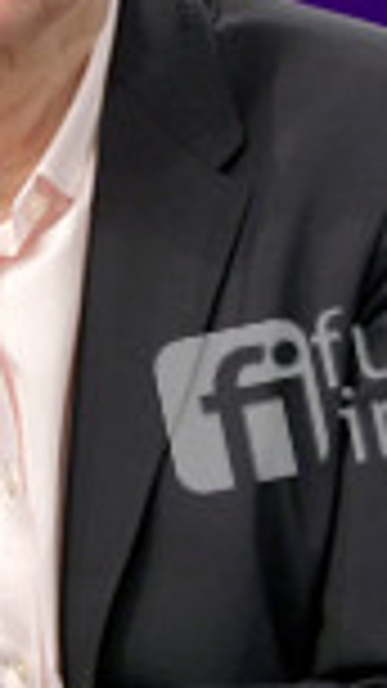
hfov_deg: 9.2
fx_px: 2391
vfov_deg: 16.3
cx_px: -22
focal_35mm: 131
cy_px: 162
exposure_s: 1/200
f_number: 7.1
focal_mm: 48
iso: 2000
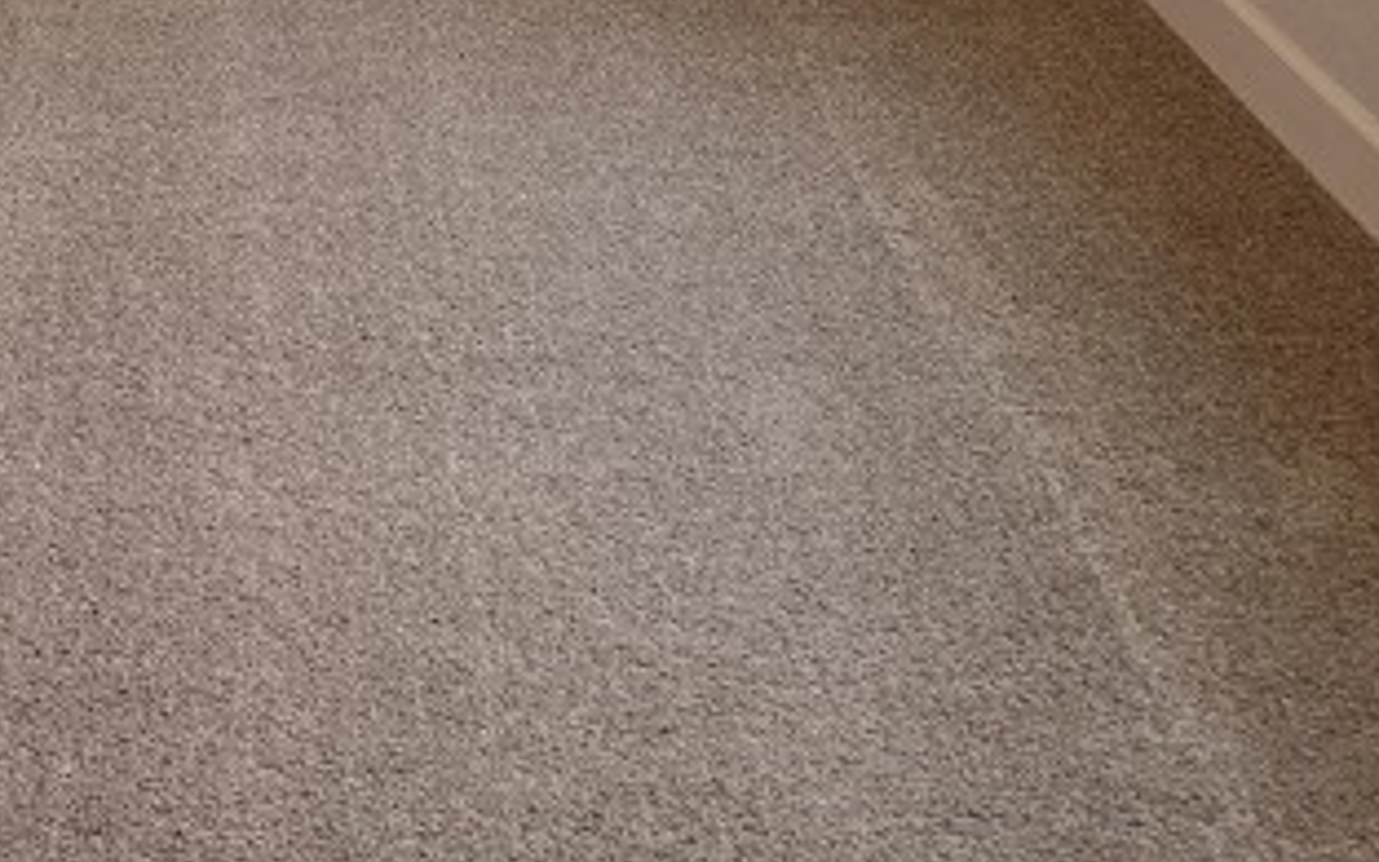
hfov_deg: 25.3
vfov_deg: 14.7
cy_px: -597
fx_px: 3007
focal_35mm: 80
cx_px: 234
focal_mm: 6.3
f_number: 1.7
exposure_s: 1/120
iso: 100
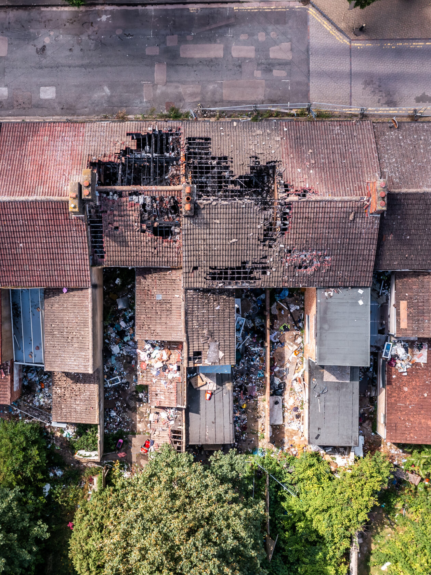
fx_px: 681
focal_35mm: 41
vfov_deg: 45.8
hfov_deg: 35.0
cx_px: 172
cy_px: 289
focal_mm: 10.26
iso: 100
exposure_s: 1/120
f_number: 4
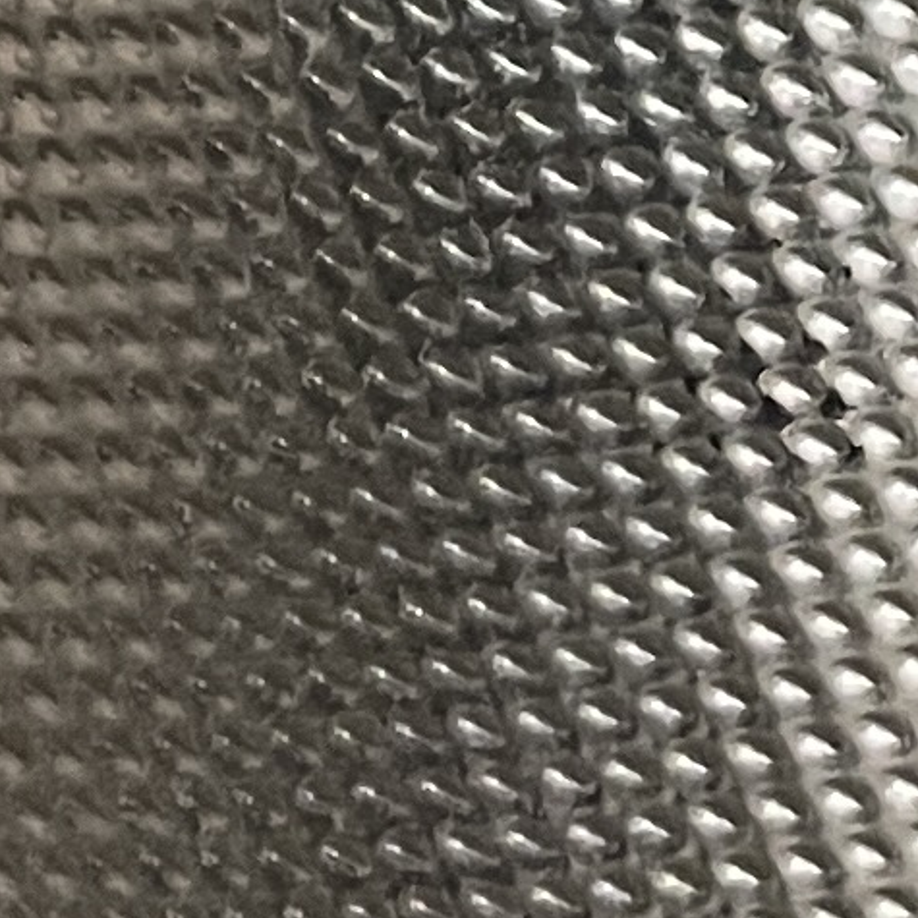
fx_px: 5851
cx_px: 520
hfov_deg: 9.0
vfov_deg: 8.4
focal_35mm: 195
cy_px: -1129
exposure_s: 1/33
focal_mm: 4.2
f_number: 1.6
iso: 400
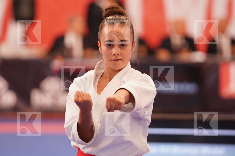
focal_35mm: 300
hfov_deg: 6.9
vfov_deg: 4.6
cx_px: 118
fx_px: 1958
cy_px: 78
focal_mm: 200
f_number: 2.8
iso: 1000
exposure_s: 1/500
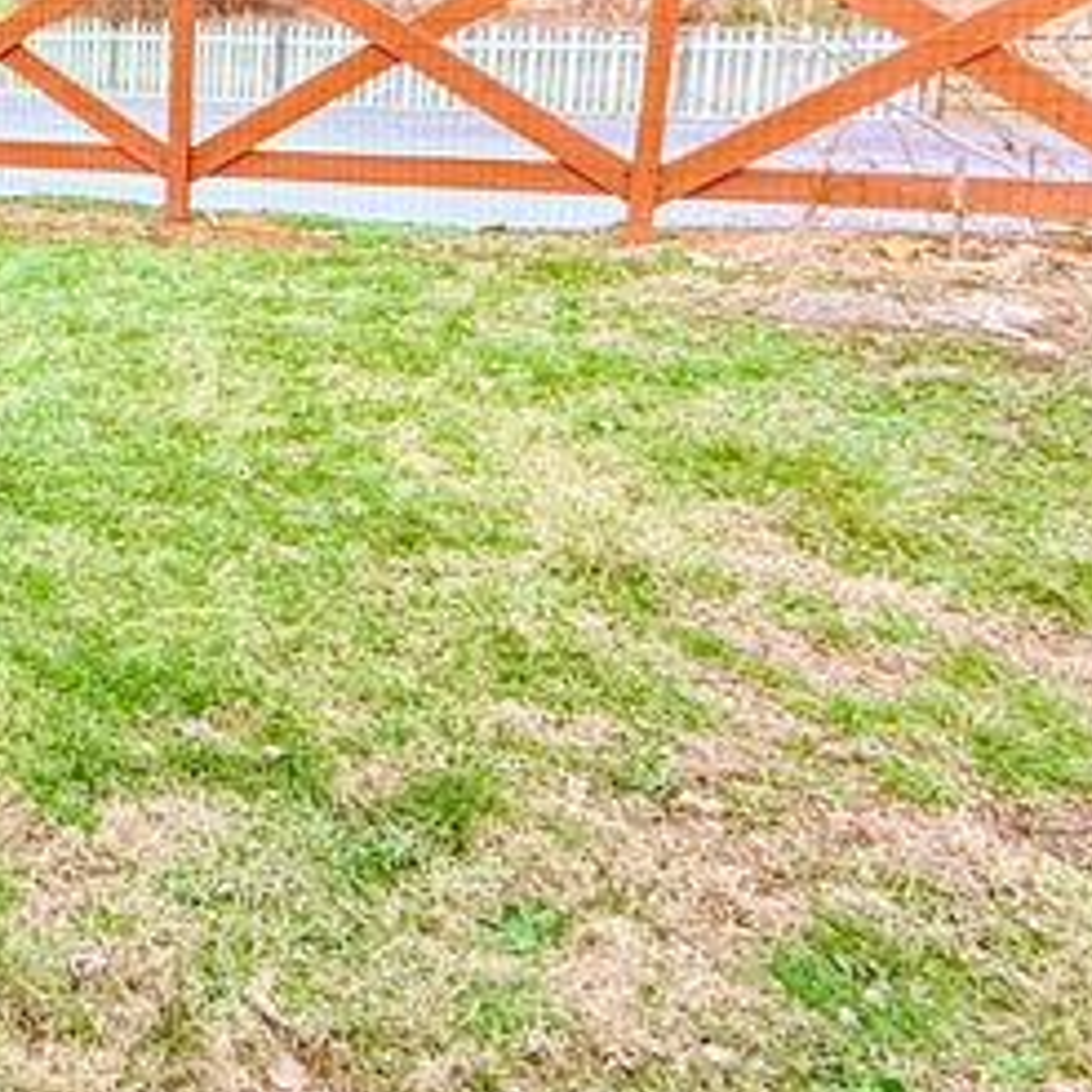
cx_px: -331
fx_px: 1535
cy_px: 204
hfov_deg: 30.7
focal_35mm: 43
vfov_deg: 37.6
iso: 64
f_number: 2.2
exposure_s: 1/742
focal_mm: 2.22
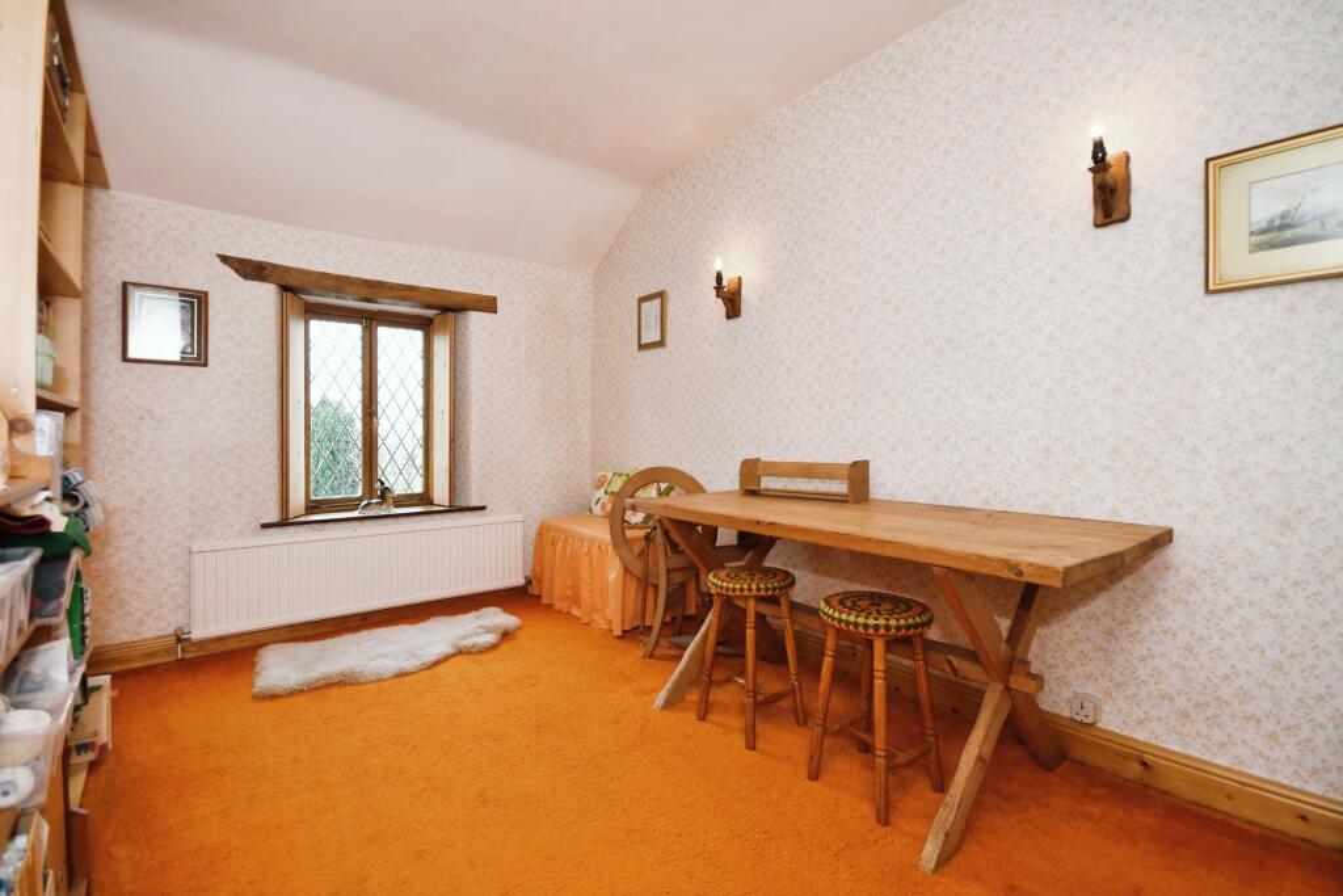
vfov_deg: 77.3
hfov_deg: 100.4
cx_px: 672
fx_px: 560
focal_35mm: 15
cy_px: 448
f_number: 8
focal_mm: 10
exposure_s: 1/60
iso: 400
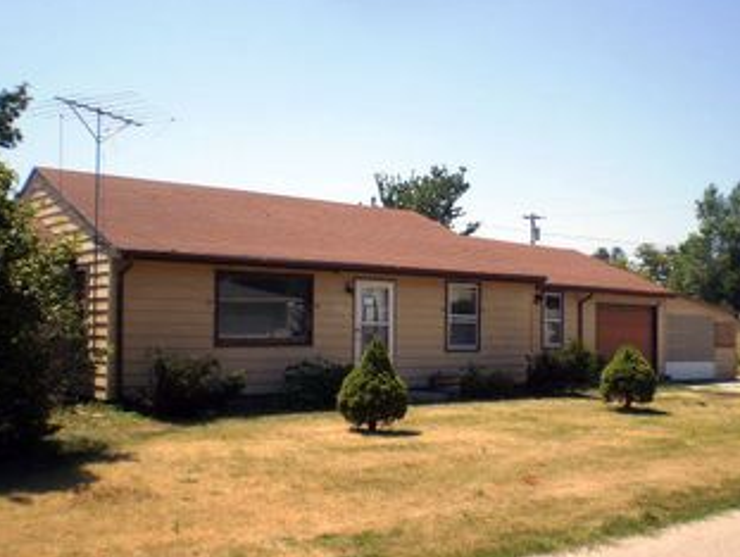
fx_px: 856
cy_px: 298
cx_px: 393
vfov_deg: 36.0
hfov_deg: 46.7
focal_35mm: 40
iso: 64
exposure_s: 1/800
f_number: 4.6
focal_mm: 6.3
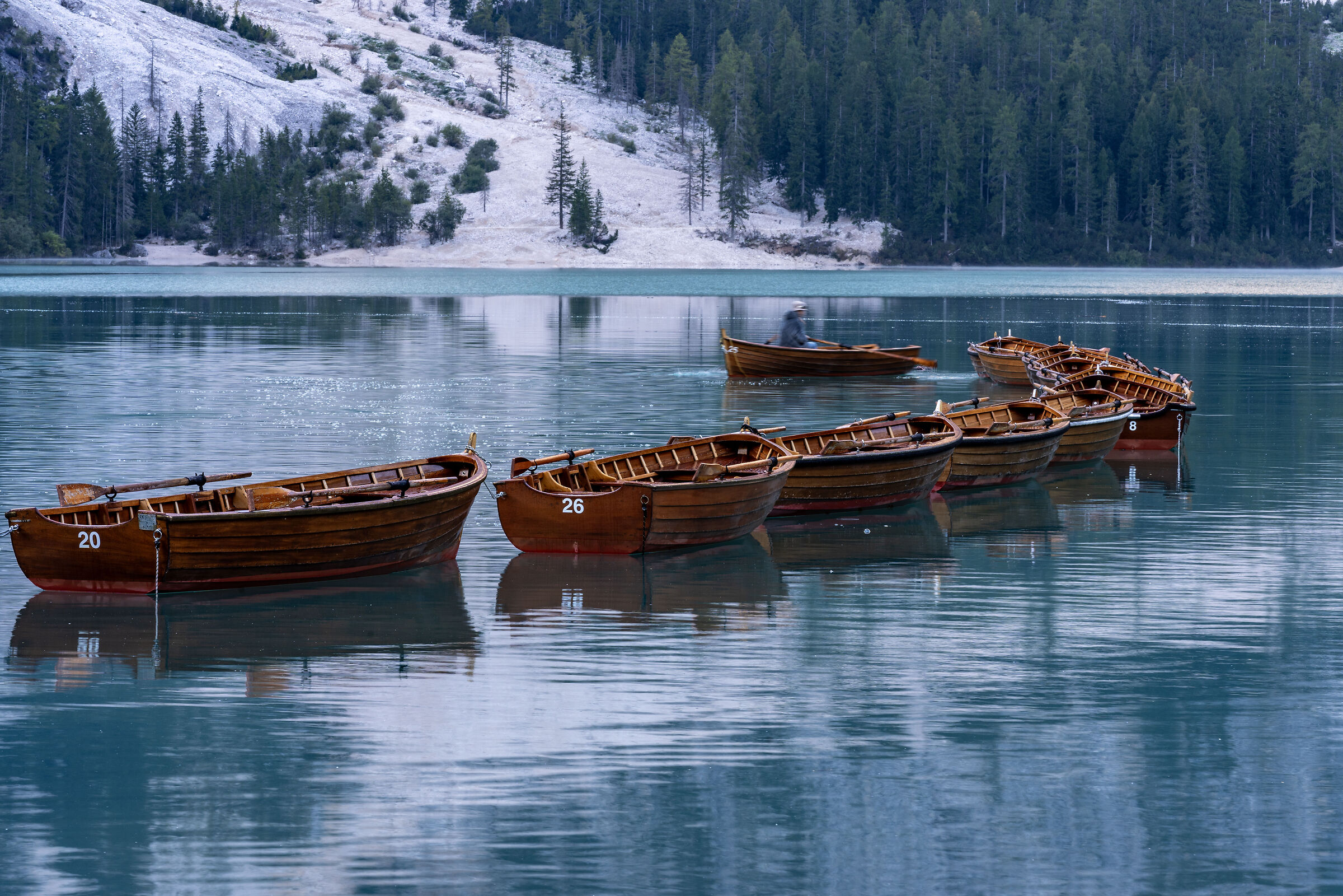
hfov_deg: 13.6
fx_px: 5633
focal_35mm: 151
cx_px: 672
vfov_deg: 9.1
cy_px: 448
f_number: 18
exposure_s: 1/5
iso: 100
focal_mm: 151
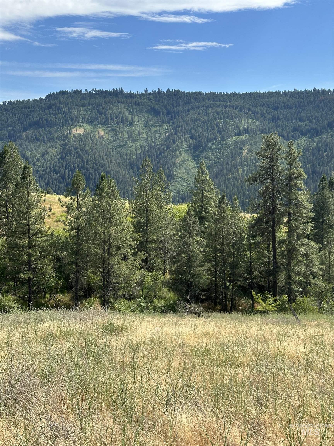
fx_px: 618
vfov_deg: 39.7
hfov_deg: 30.3
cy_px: 223
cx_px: 167
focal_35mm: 48
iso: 64
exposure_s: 1/3472
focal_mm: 6.86
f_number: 1.78
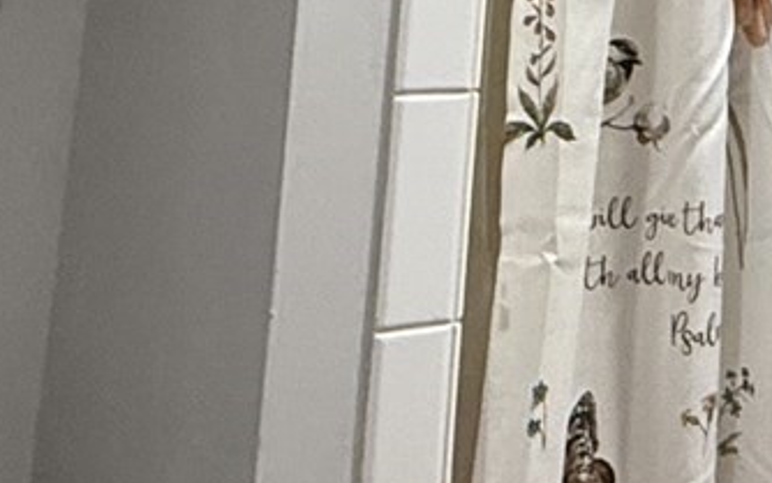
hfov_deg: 20.1
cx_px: 1112
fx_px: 1915
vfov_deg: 12.8
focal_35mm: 91
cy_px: -448
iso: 250
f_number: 2.2
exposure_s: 1/120
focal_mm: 2.22
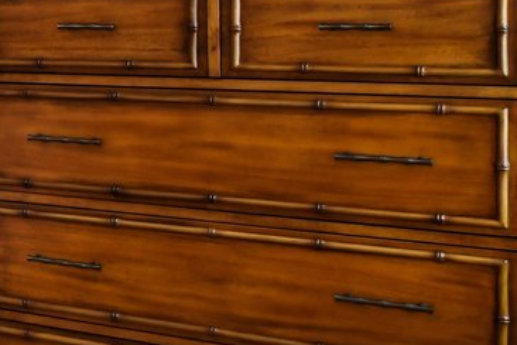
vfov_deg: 16.1
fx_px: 1206
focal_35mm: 84
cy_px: 46
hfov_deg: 14.5
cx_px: -756
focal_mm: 15
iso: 400
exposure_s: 1/8
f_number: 8
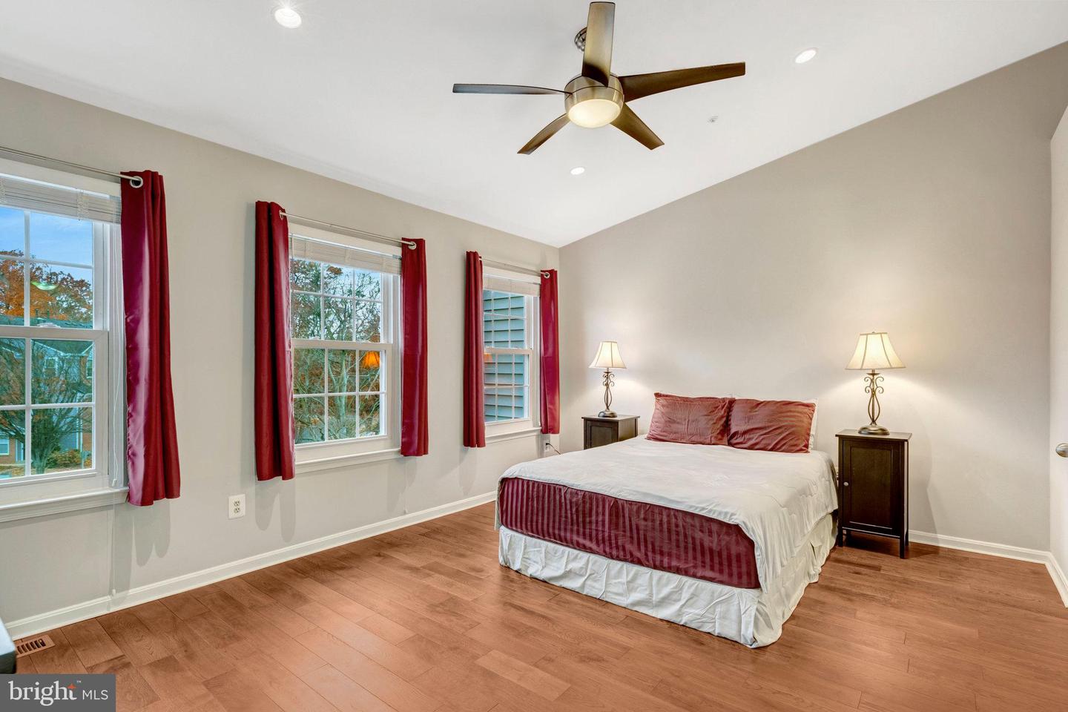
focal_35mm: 16
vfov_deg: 73.7
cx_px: 534
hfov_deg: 96.7
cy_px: 356
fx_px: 475
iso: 1250
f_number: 8
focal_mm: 16
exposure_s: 1/20
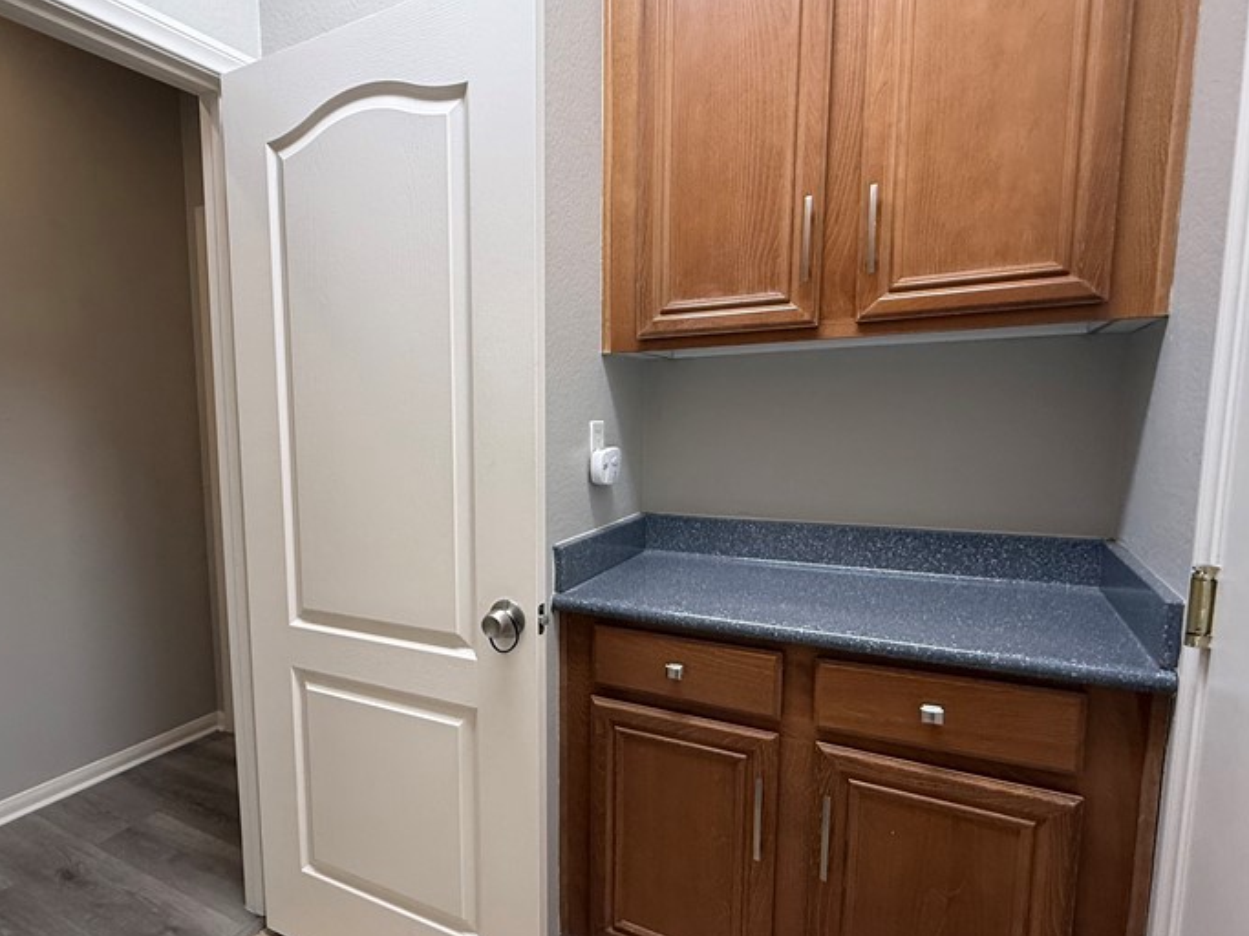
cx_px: 448
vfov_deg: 63.3
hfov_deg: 77.2
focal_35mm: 21
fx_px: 758
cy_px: 508
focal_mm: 2.22
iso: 200
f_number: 2.2
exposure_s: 1/120
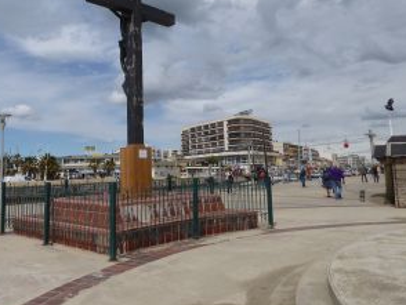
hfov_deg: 53.2
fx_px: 399
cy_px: 128
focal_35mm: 34
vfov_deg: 41.7
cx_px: 148
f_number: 3.3
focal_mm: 4.3
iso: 80
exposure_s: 1/2000
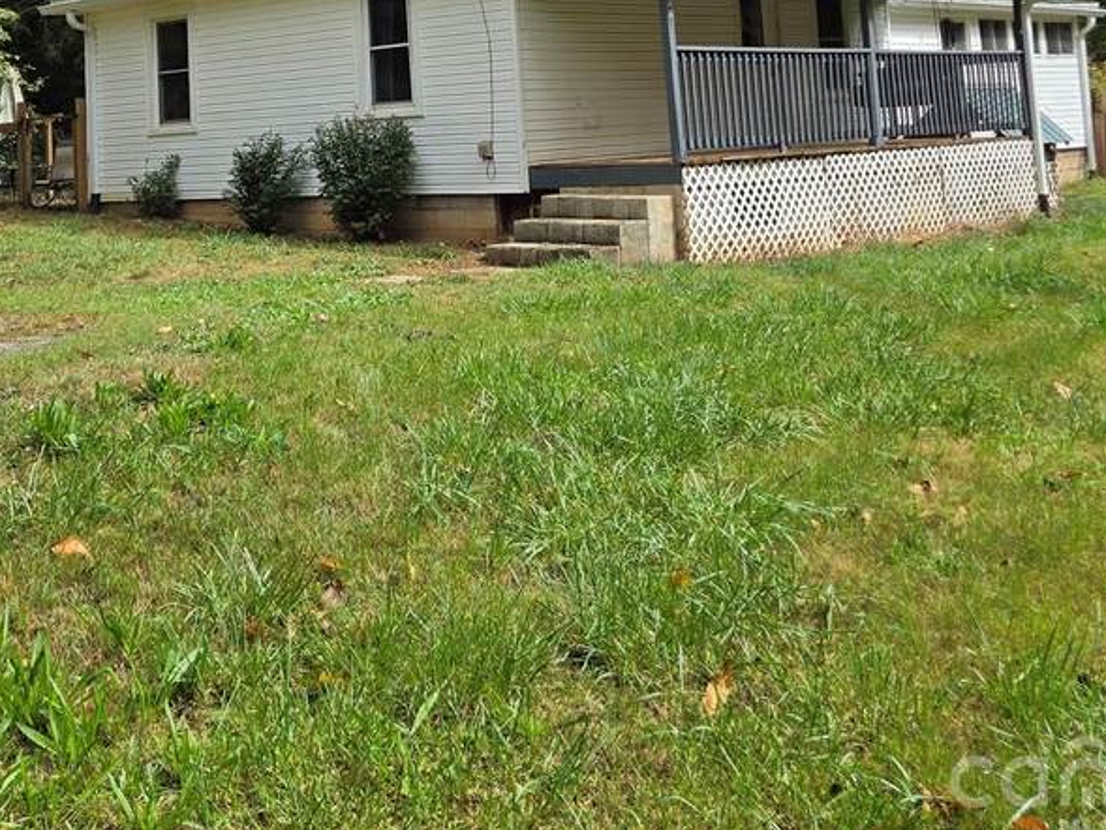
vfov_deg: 27.3
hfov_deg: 37.9
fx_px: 1598
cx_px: 411
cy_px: -17
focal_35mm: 50
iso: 25
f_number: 1.8
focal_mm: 5.4
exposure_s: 1/1756
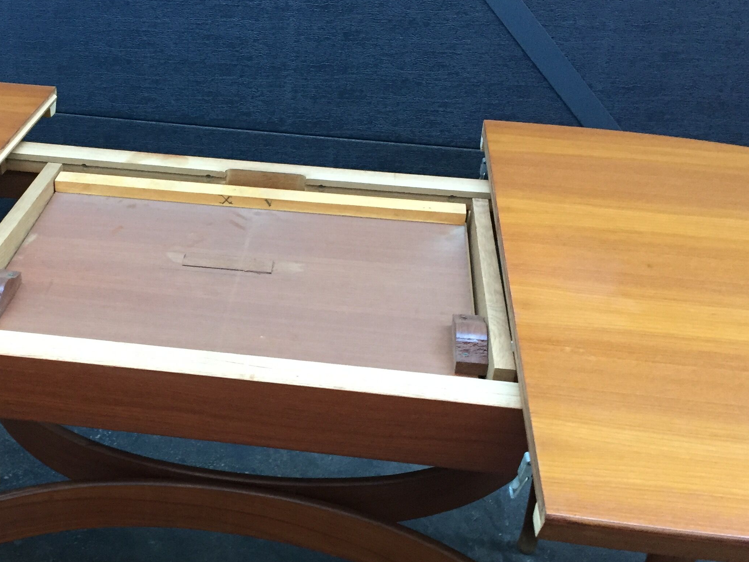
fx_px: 995
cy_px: 360
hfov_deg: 40.6
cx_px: 231
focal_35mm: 46
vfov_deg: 31.3
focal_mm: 4.15
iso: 250
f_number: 2.2
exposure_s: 1/20
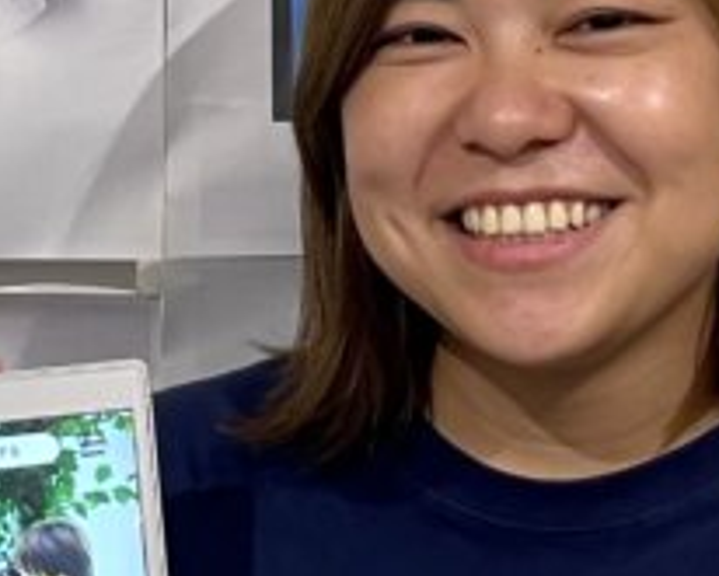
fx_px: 2683
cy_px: 108
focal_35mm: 126
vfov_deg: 12.2
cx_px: 209
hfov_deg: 15.2
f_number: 1.6
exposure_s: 1/60
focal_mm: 4.2
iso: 80
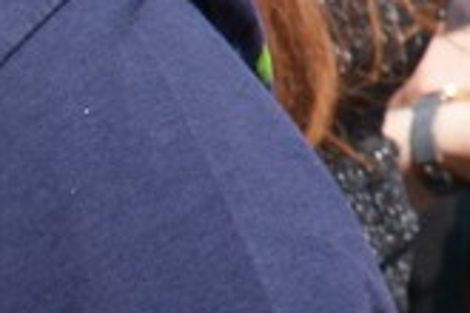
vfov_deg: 4.2
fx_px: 4165
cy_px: -610
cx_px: 1057
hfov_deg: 6.2
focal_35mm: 319
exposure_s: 1/160
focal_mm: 35
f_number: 11
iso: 100
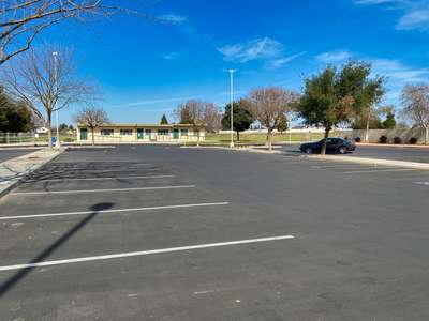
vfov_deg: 53.1
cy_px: 160
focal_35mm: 26
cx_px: 214
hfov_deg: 67.3
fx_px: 322
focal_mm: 4.25
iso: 32
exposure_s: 1/2967
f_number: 1.8
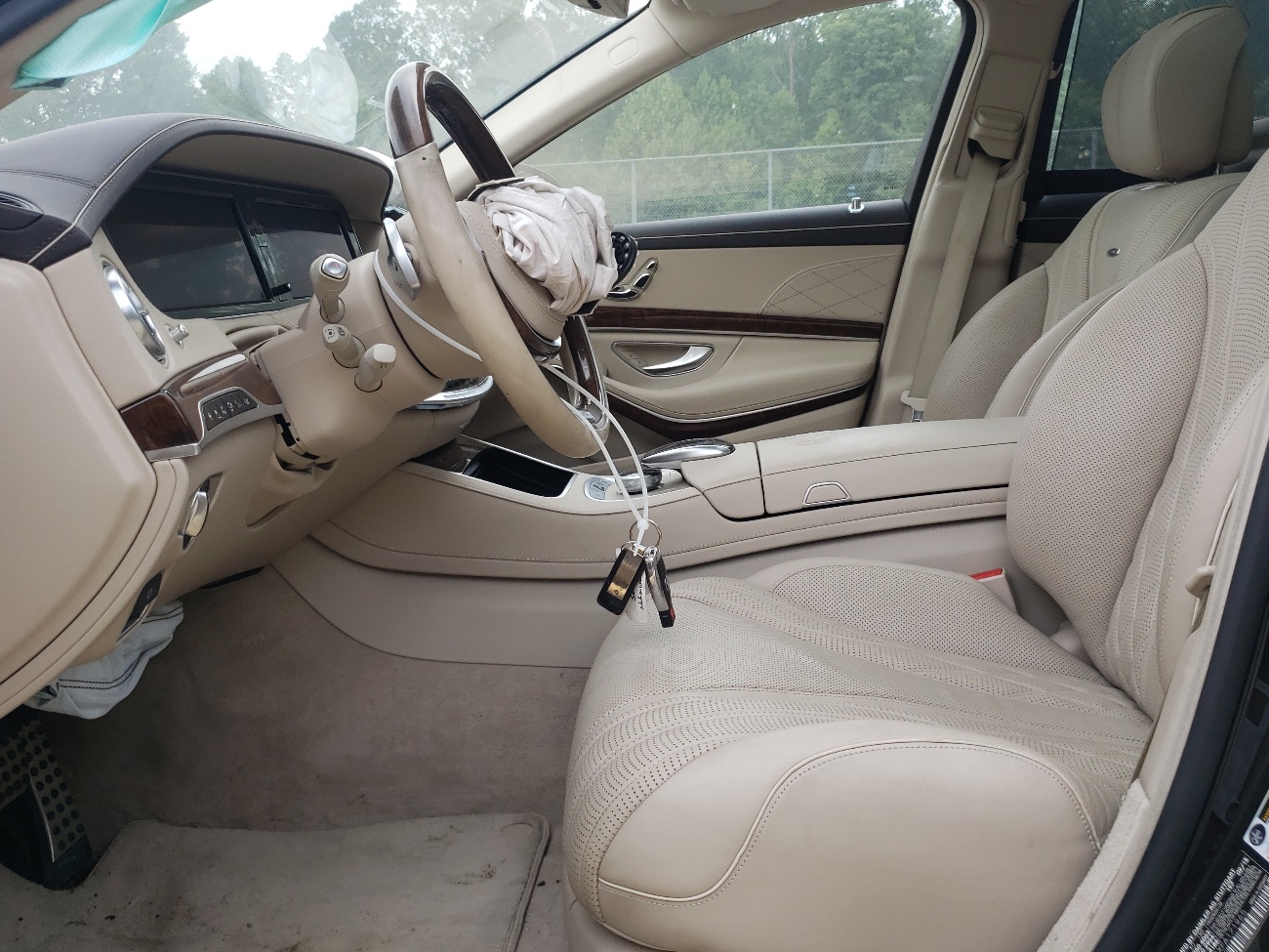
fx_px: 1173
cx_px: 667
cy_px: 419
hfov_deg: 56.8
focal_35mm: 32
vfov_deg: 44.1
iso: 50
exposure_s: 1/250
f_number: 1.5
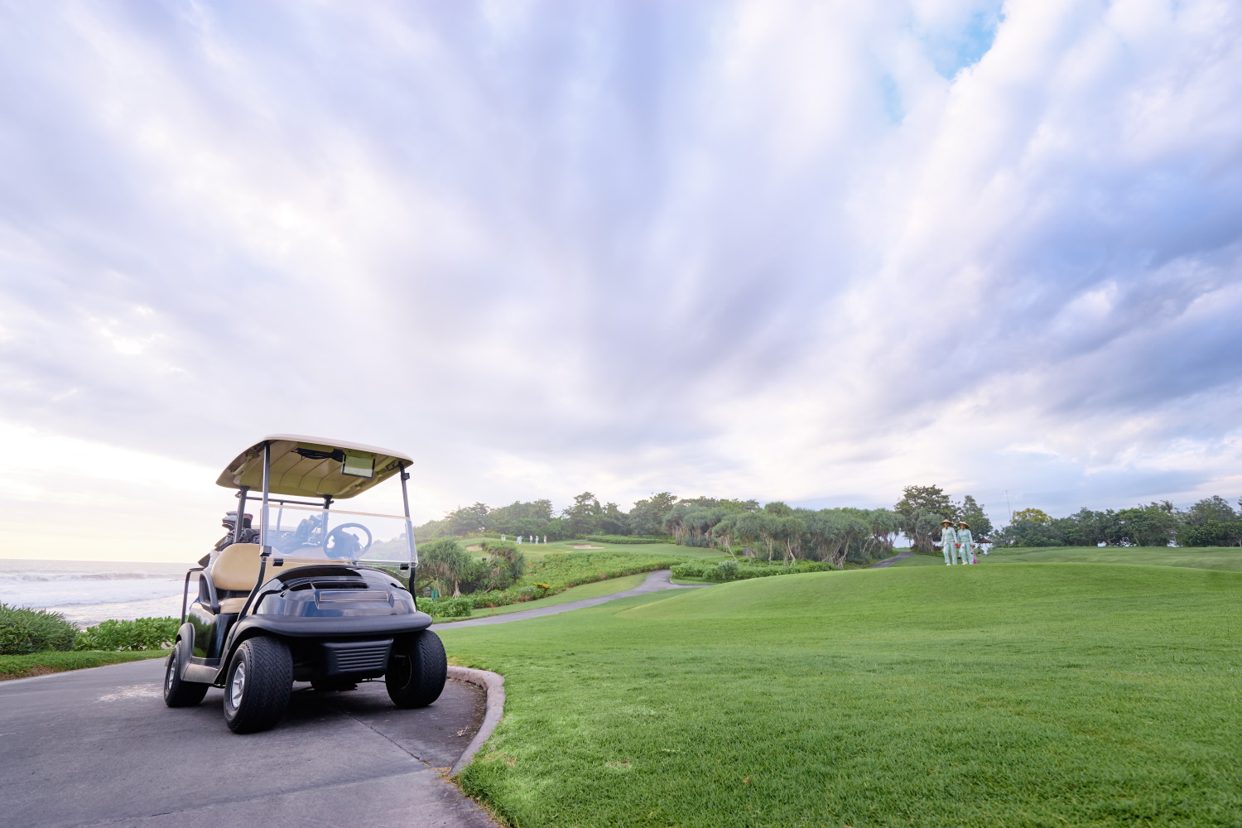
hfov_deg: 96.7
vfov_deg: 73.7
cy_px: 414
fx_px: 552
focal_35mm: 16
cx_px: 621
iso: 100
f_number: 5
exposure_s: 1/250
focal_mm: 16
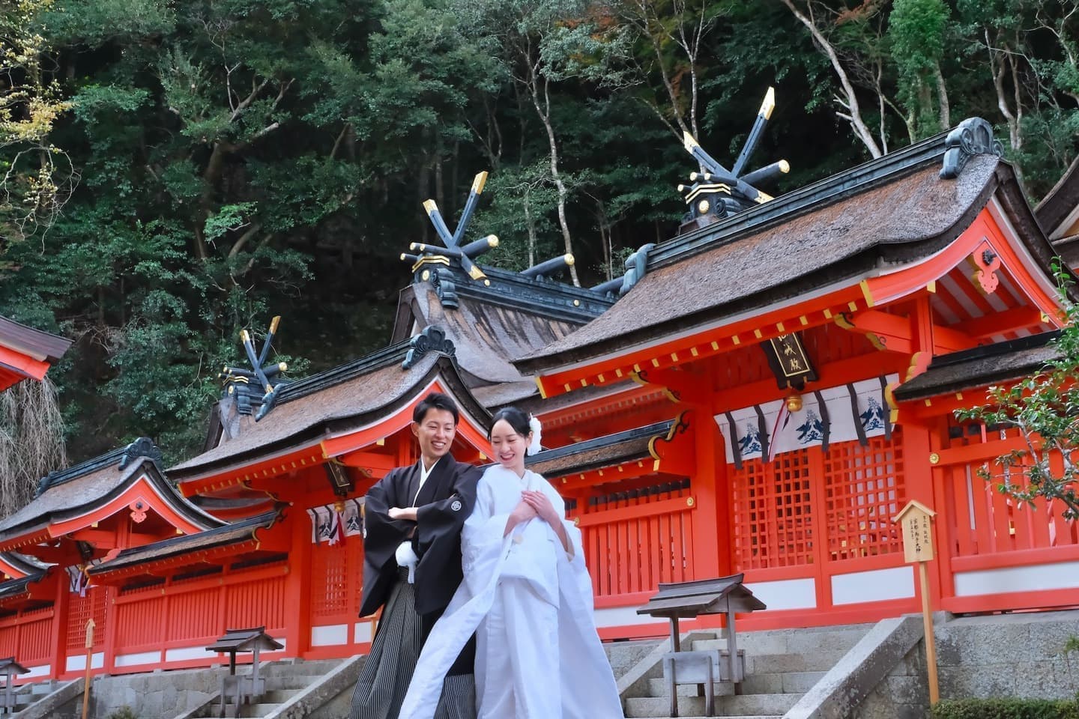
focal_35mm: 44
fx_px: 1319
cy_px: 360
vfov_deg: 30.5
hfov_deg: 44.5
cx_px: 540
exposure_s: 1/125
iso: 1600
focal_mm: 29.2
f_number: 8
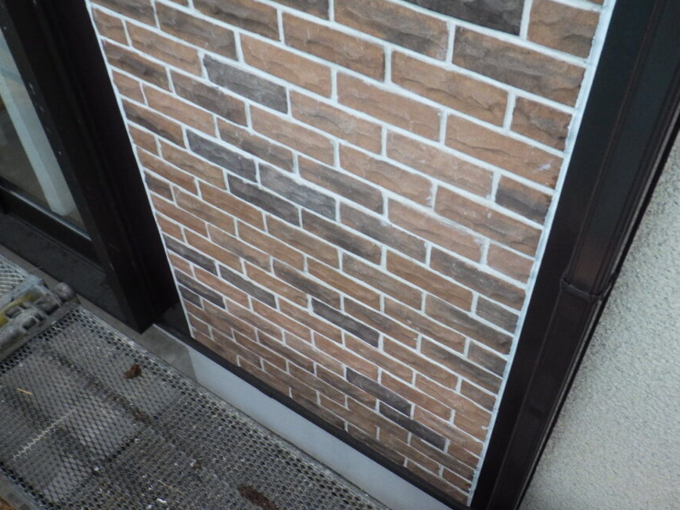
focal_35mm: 33
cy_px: 280
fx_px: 648
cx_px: 395
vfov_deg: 42.9
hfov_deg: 55.1
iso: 320
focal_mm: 5
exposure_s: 1/60
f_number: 3.5
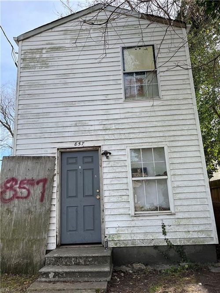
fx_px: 220
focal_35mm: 26
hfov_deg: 53.0
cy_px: 146
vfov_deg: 67.3
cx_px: 110
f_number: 1.6
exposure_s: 1/1106
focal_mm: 5.1
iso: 50
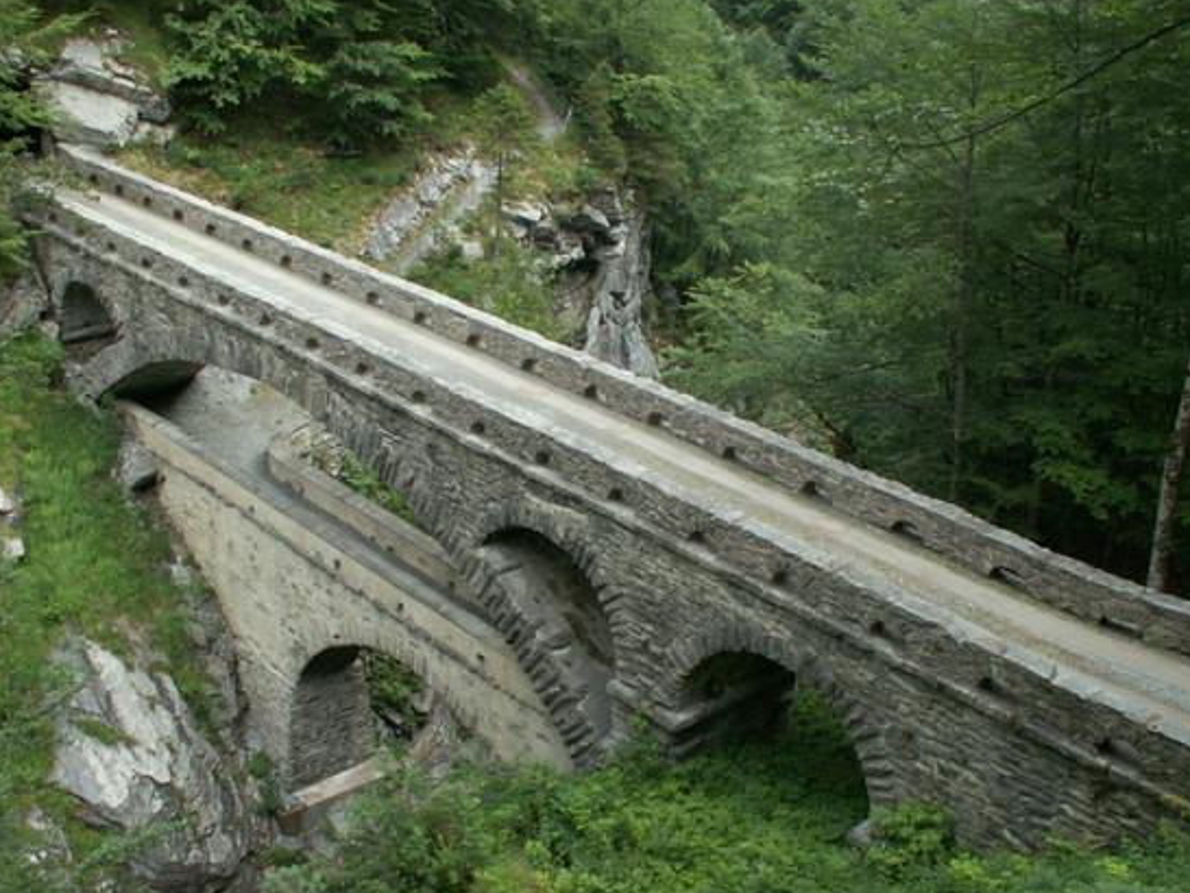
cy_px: 481
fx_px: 1410
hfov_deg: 45.7
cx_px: 554
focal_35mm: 41
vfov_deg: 35.1
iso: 50
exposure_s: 1/80
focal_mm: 5.86
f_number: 4
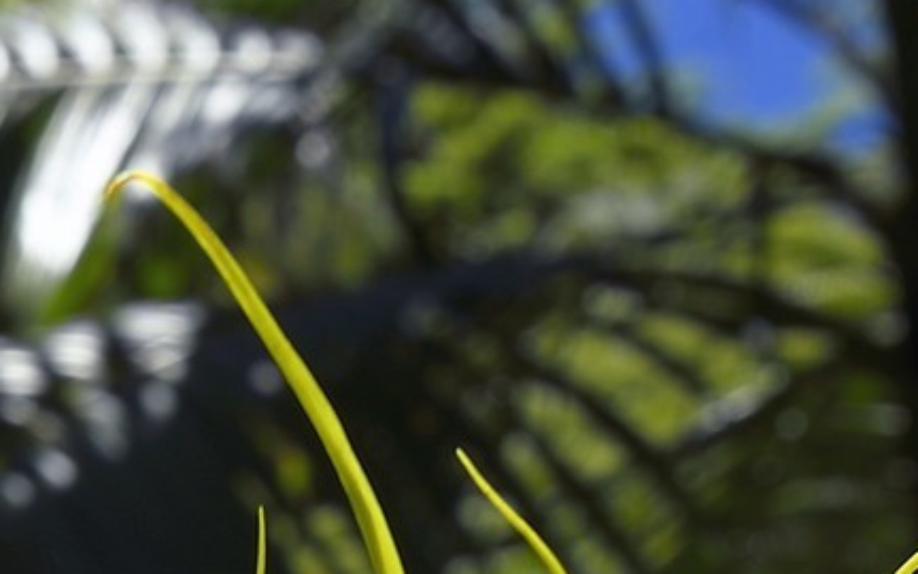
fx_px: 5679
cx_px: -327
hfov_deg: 9.1
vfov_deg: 5.4
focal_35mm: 227
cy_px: 1898
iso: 200
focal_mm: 40
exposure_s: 1/160
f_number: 13
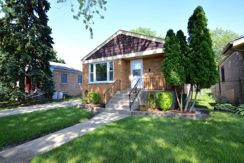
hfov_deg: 90.0
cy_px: 82
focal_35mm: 18
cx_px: 122
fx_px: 122
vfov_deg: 67.4
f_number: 9
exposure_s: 1/160
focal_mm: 12
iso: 400
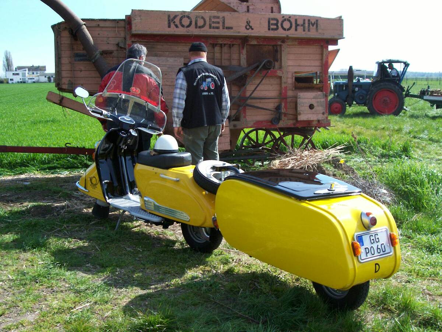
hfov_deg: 44.8
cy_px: 166
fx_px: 536
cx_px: 221
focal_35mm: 42
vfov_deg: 34.3
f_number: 2.9
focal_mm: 7
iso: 80
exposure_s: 1/691
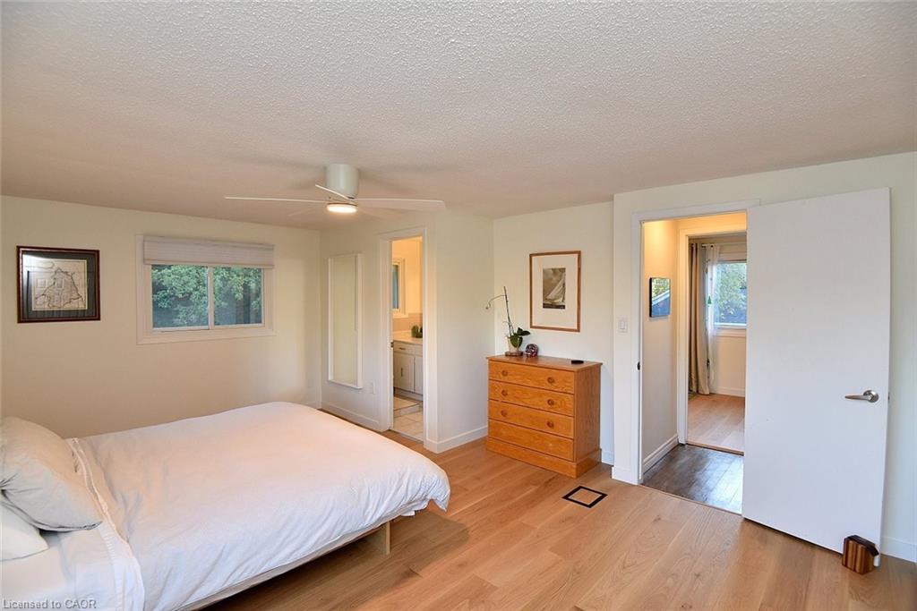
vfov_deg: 73.8
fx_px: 408
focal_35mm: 16
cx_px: 458
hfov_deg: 96.7
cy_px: 306
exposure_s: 1/60
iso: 500
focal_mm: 16
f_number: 6.3
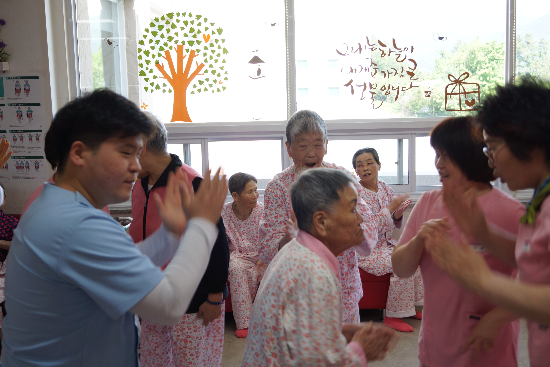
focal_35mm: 45
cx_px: 275
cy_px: 184
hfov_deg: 43.6
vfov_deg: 29.9
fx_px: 688
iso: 100
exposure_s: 1/50
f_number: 4.5
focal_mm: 30
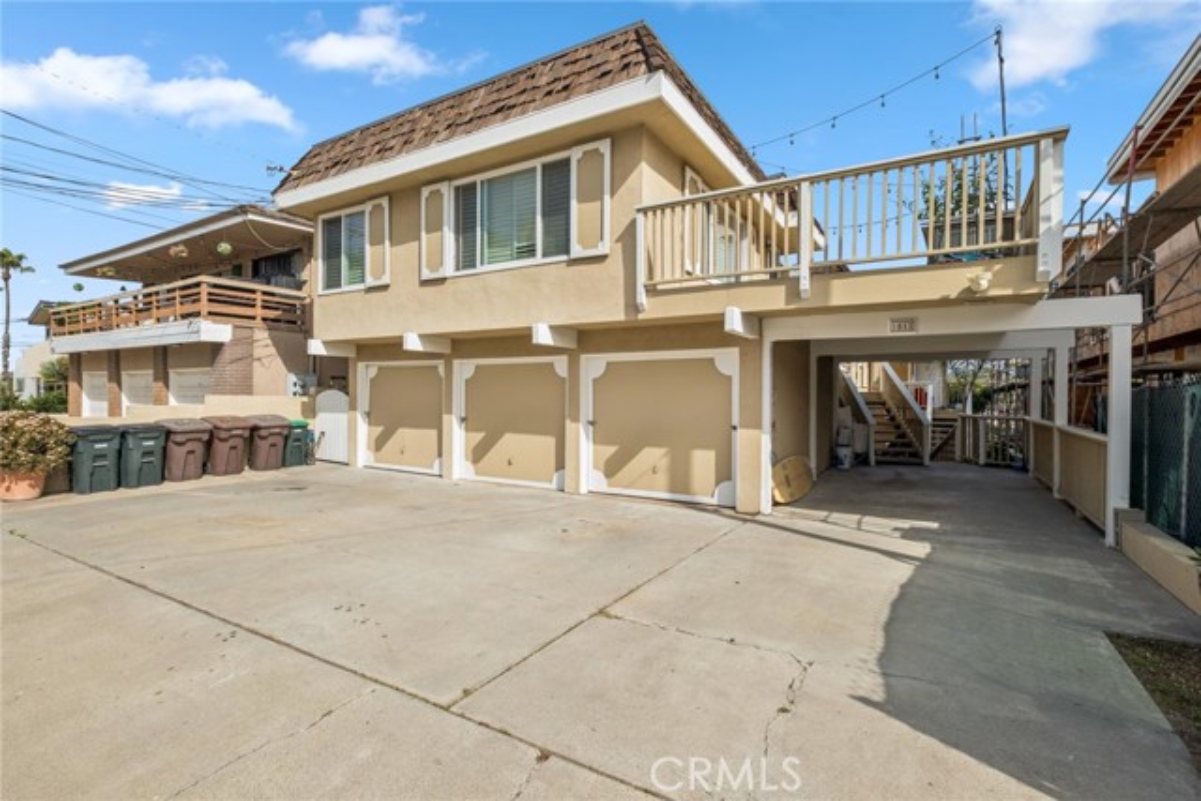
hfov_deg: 96.7
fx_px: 534
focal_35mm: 16
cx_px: 600
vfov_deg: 73.8
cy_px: 400
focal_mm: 10.5
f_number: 9
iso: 200
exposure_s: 1/550
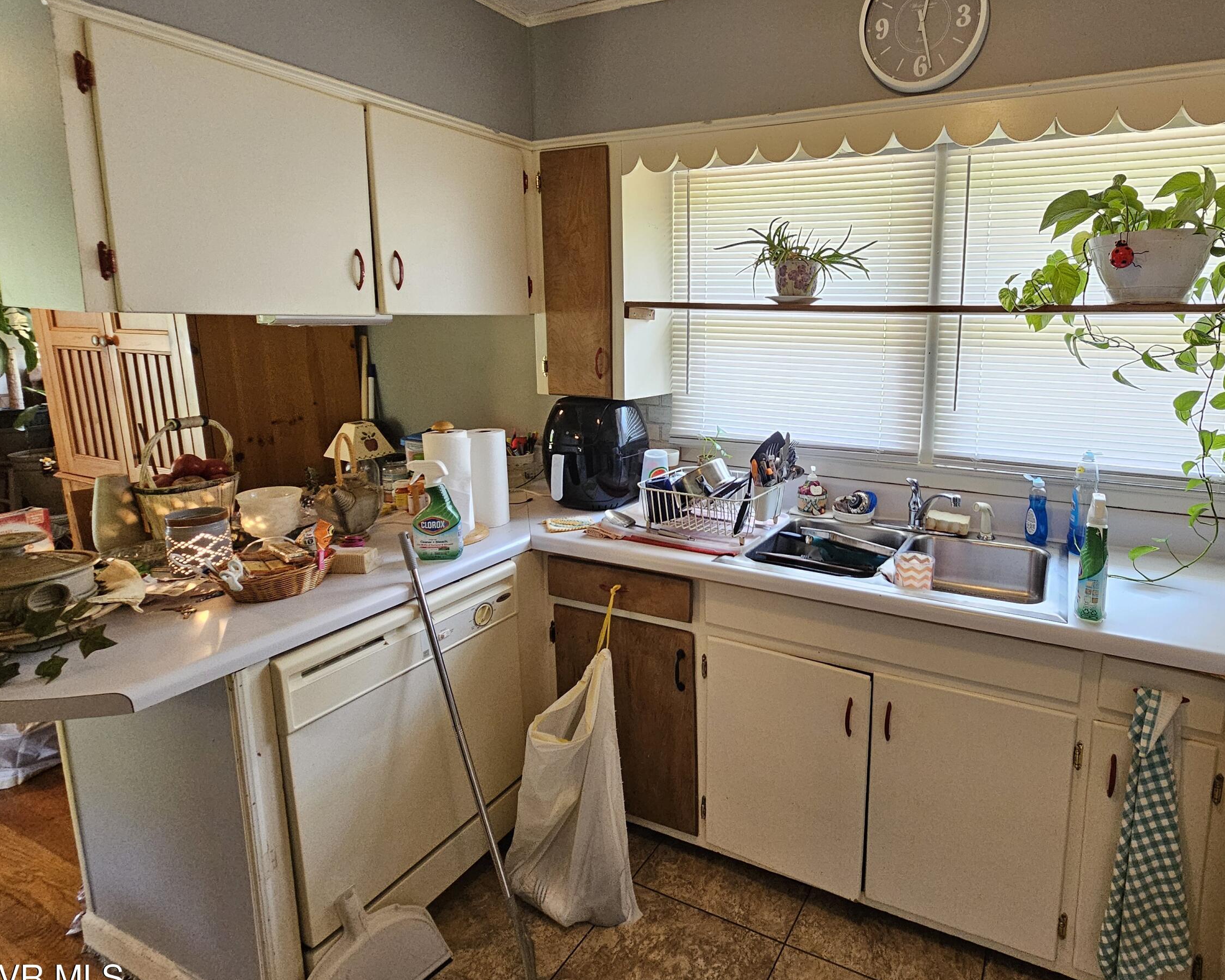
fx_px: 616
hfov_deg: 87.2
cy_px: 419
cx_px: 793
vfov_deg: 76.5
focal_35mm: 17
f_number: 2.2
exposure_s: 1/77.4
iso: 500
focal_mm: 2.2
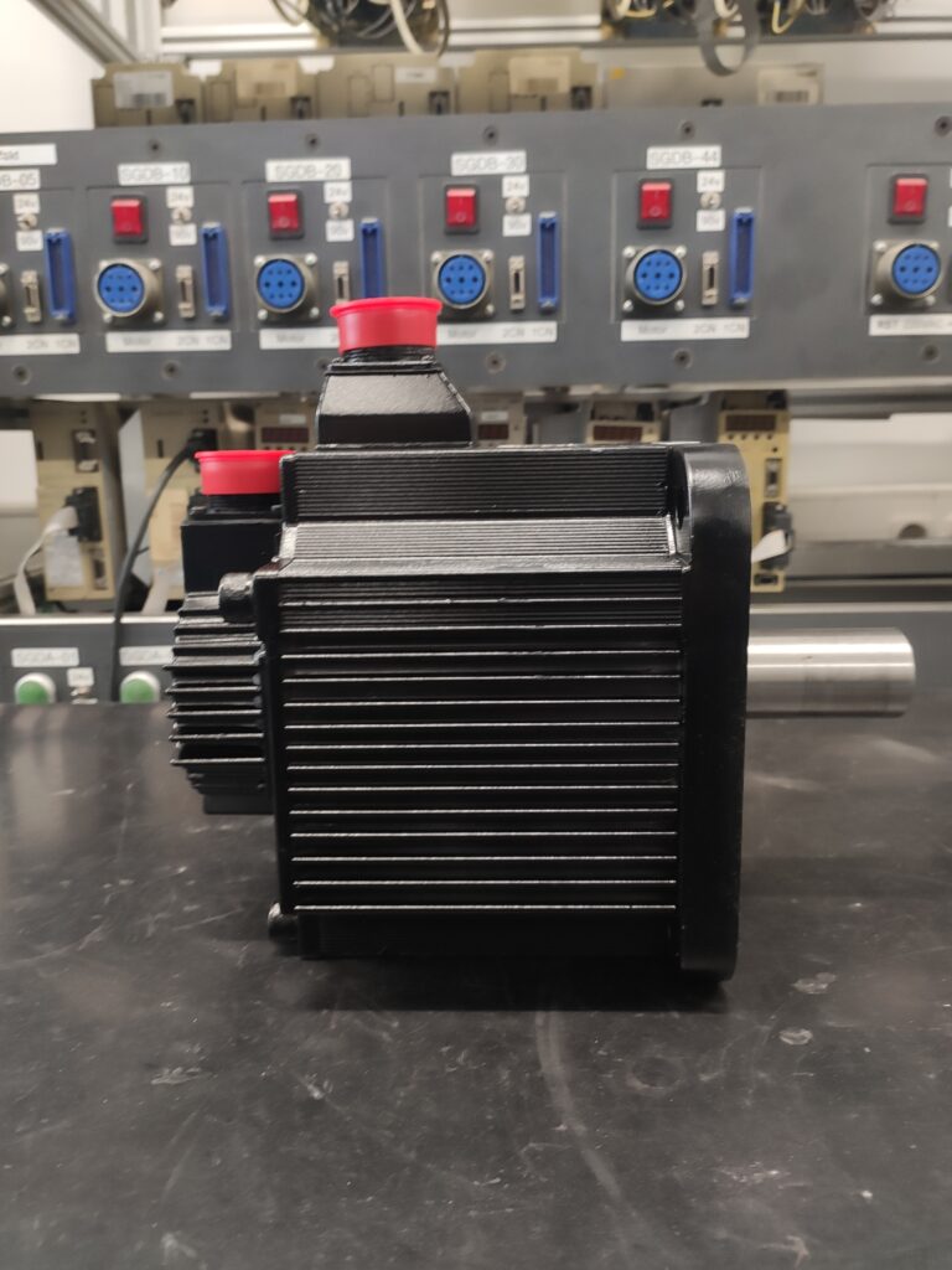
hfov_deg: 53.1
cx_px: 476
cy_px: 635
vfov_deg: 67.3
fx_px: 953
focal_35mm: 26
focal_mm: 4.77
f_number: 1.75
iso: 749
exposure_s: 1/33
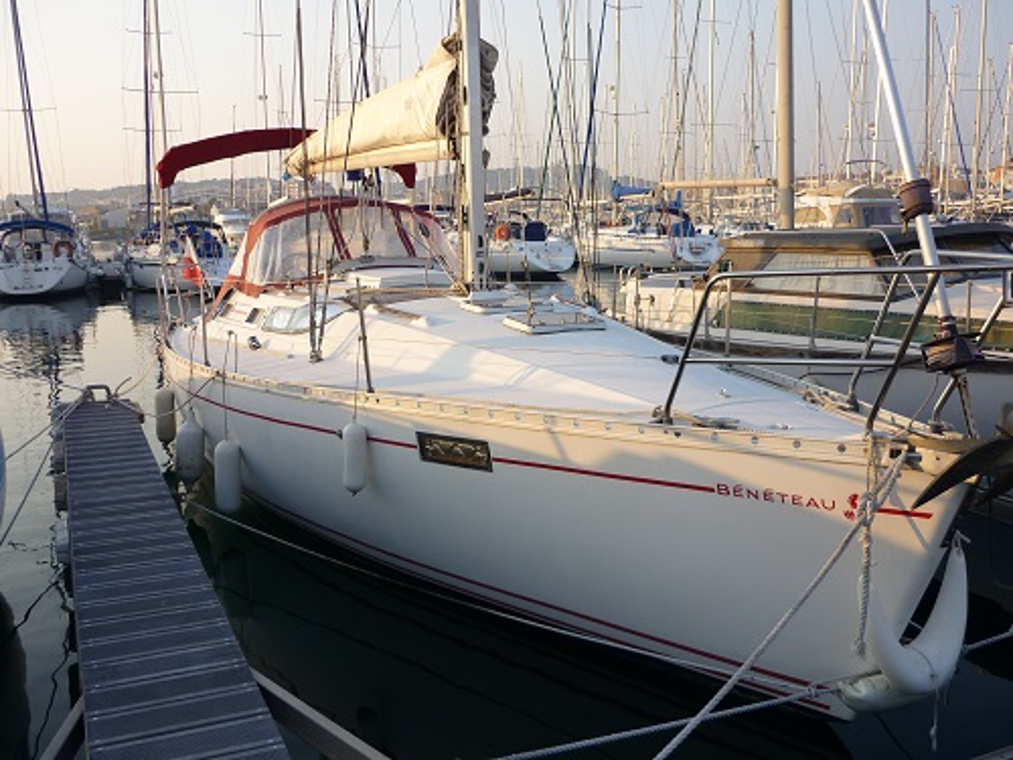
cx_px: 506
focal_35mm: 33
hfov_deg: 55.4
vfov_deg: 42.9
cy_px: 380
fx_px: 966
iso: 80
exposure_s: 1/400
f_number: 2.8
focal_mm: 5.5
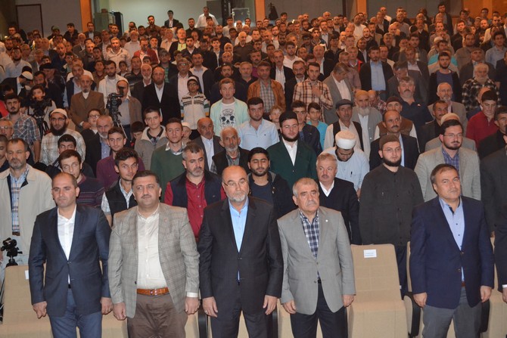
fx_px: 718
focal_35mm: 51
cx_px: 254
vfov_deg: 26.5
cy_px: 169
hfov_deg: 38.9
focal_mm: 34
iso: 3200
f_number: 5
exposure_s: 1/60
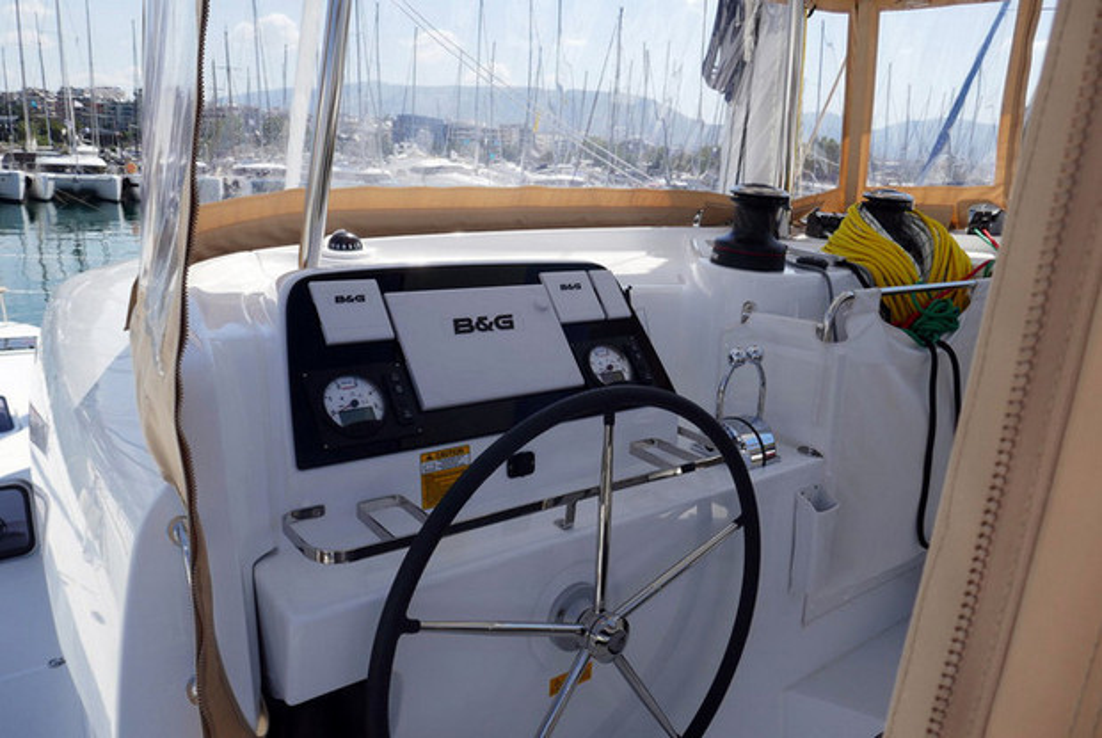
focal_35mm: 25
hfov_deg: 71.4
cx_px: 551
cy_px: 369
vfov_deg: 51.4
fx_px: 766
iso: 125
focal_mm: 9.1
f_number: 4.5
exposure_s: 1/800
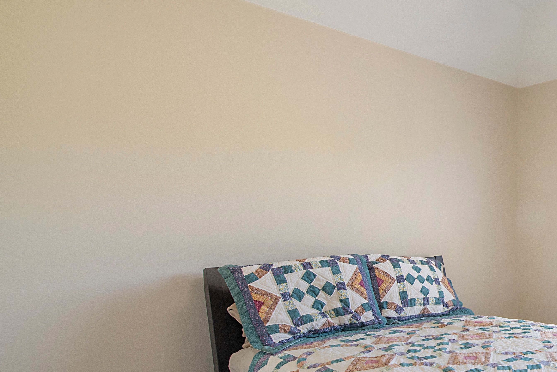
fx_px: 480
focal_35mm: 31
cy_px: 230
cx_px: 566
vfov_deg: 42.1
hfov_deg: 48.6
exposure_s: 1/50
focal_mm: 10
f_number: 11
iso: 100
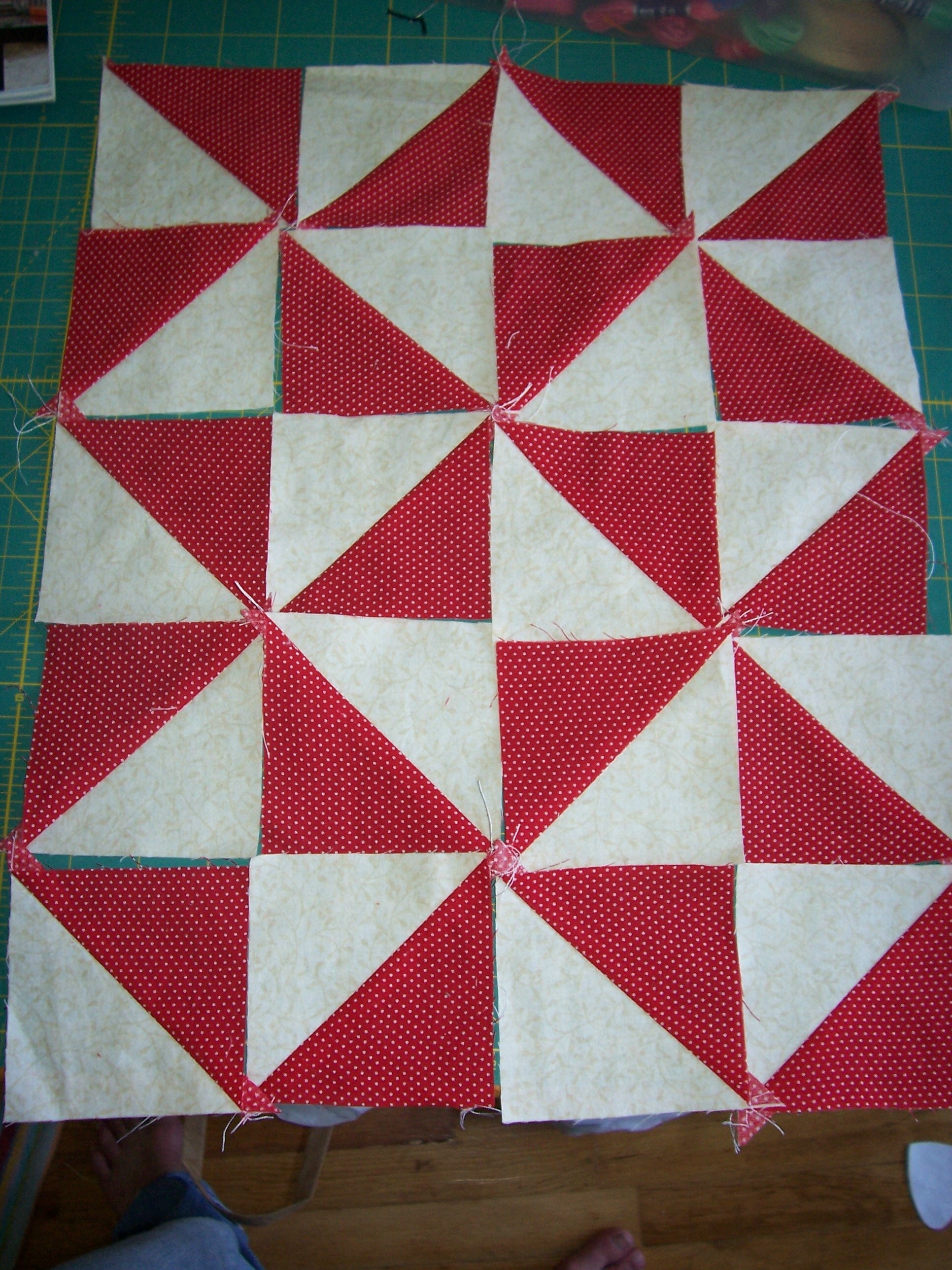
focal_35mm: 34
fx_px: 1247
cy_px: 635
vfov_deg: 54.0
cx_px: 476
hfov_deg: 41.8
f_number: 2.7
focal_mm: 5.6
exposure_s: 1/60
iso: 125
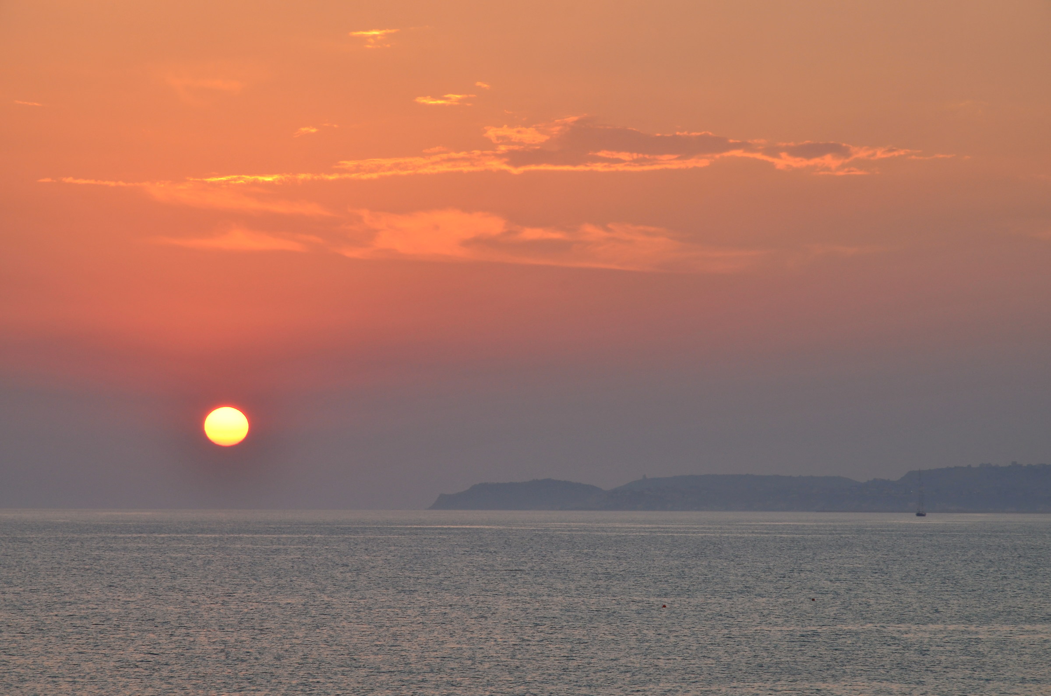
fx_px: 4588
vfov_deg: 8.7
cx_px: 526
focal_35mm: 158
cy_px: 348
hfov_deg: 13.1
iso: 400
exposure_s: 1/125
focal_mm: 105
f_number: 11
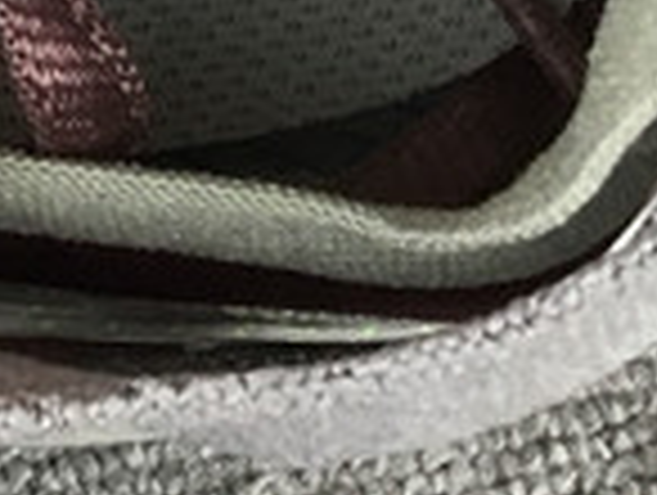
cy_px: -187
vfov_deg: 7.7
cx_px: -792
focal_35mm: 191
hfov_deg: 9.5
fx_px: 3631
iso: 32
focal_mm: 3.3
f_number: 2.4
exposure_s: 1/33
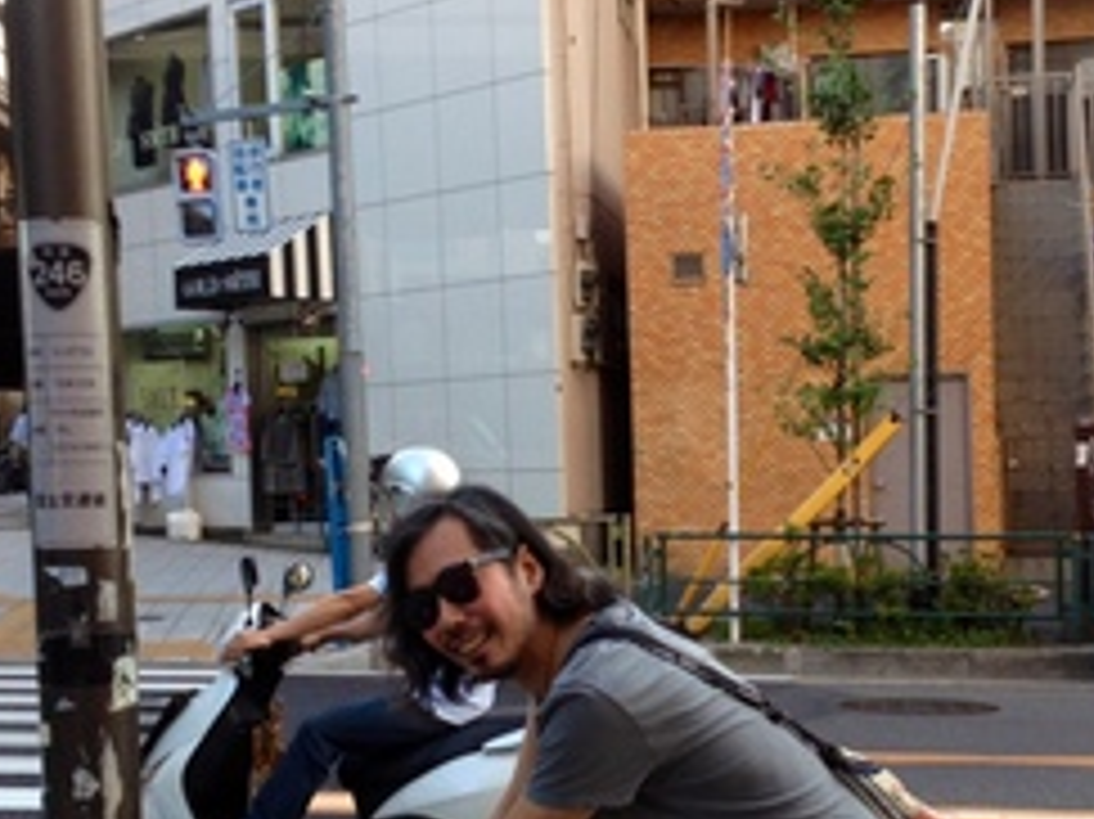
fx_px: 2274
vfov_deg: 20.4
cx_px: 621
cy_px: 547
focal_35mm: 72
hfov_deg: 27.0
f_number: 2.4
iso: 64
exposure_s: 1/120
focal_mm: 4.28
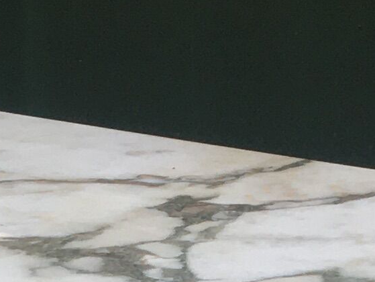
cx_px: 345
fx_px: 2266
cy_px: 970
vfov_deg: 6.3
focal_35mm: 209
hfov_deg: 9.4
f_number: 2.2
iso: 25
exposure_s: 1/100
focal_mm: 4.15
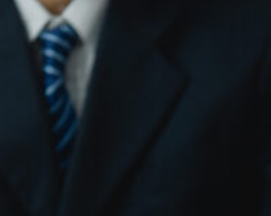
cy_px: 213
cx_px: 111
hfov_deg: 11.0
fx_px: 1409
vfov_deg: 8.7
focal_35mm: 176
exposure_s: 1/125
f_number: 2.8
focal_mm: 60
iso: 200
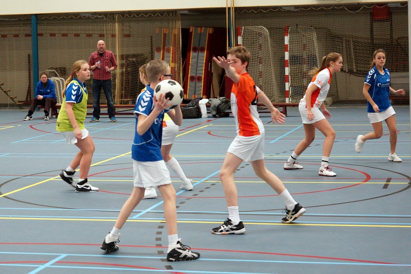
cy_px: 137
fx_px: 856
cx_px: 206
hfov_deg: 27.0
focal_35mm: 75
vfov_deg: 18.2
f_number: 2.8
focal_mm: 50
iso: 1250
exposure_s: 1/125
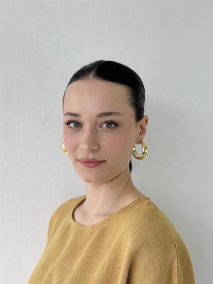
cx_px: 106
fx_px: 394
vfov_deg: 39.6
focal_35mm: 48
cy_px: 142
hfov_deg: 30.3
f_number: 1.78
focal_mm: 6.76
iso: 64
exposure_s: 1/402
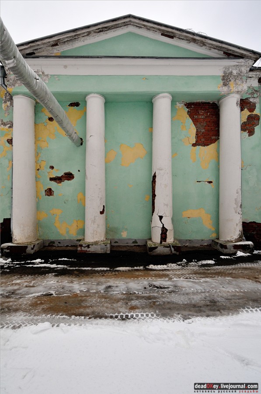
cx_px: 130
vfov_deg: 90.1
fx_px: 196
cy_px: 197
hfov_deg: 67.2
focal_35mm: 18
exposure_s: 1/400
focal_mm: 12
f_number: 6.3
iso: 500
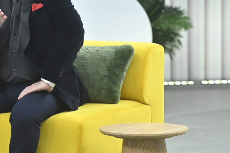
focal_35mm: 222
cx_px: -7
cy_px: 43
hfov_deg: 9.2
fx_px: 1418
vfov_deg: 6.2
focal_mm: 86
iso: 4000
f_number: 3.5
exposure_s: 1/500
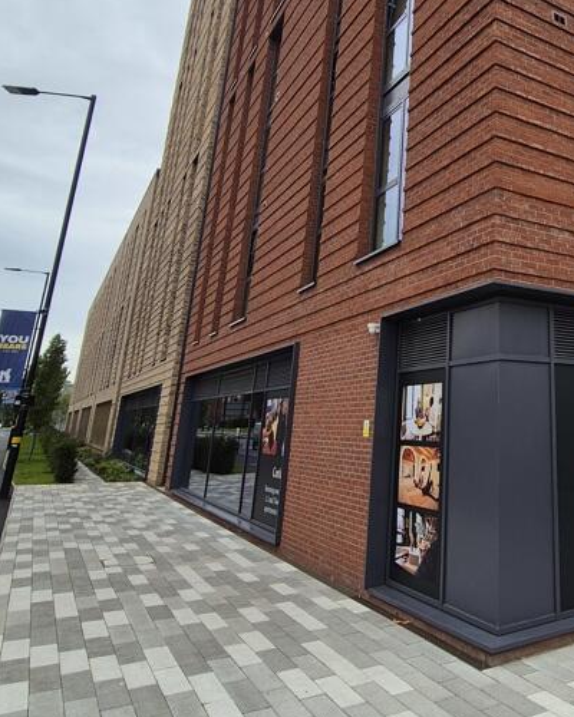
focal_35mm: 26
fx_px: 552
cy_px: 242
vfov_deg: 64.4
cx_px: 524
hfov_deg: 48.7
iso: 50
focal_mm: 2.2
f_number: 2.2
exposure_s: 1/1432
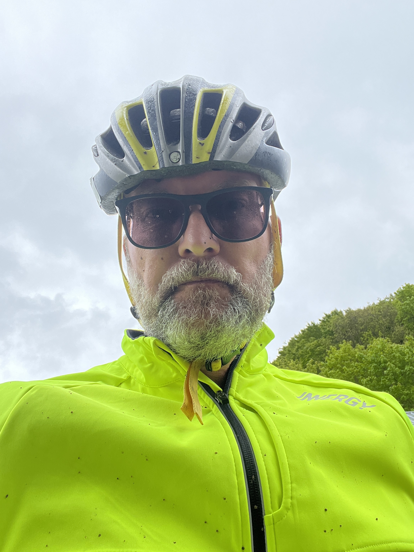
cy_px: 276
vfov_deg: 60.0
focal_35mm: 30
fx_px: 478
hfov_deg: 46.8
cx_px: 207
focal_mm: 2.71
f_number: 2.2
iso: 32
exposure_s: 1/215
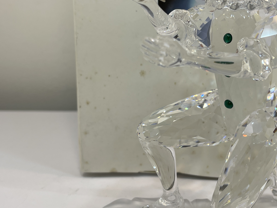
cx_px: 166
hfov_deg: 38.0
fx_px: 400
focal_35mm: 50
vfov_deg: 29.1
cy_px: 88
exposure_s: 1/346
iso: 32
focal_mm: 5.1
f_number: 1.6
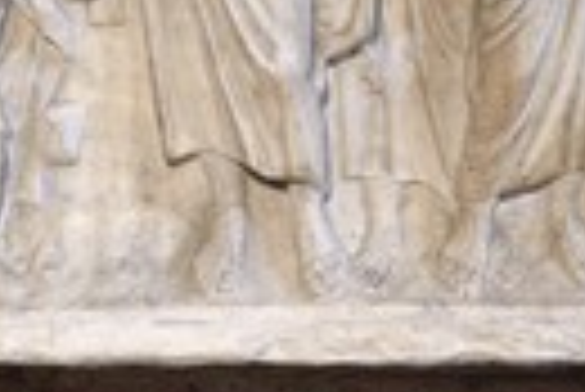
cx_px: 432
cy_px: -135
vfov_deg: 8.1
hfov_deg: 12.2
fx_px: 2733
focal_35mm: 168
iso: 400
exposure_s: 1/2
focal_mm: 52
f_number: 10
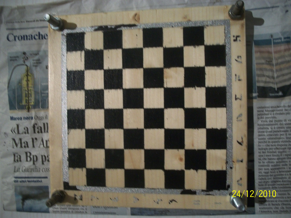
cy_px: 109
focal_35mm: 32
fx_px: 269
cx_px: 146
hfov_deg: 56.8
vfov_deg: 44.2
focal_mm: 5.7
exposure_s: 1/8
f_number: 2.9
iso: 220
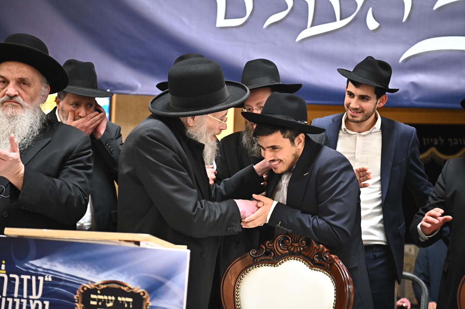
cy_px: 154
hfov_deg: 28.9
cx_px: 232
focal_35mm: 70
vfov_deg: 19.4
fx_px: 904
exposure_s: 1/200
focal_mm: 70
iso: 3200
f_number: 3.5
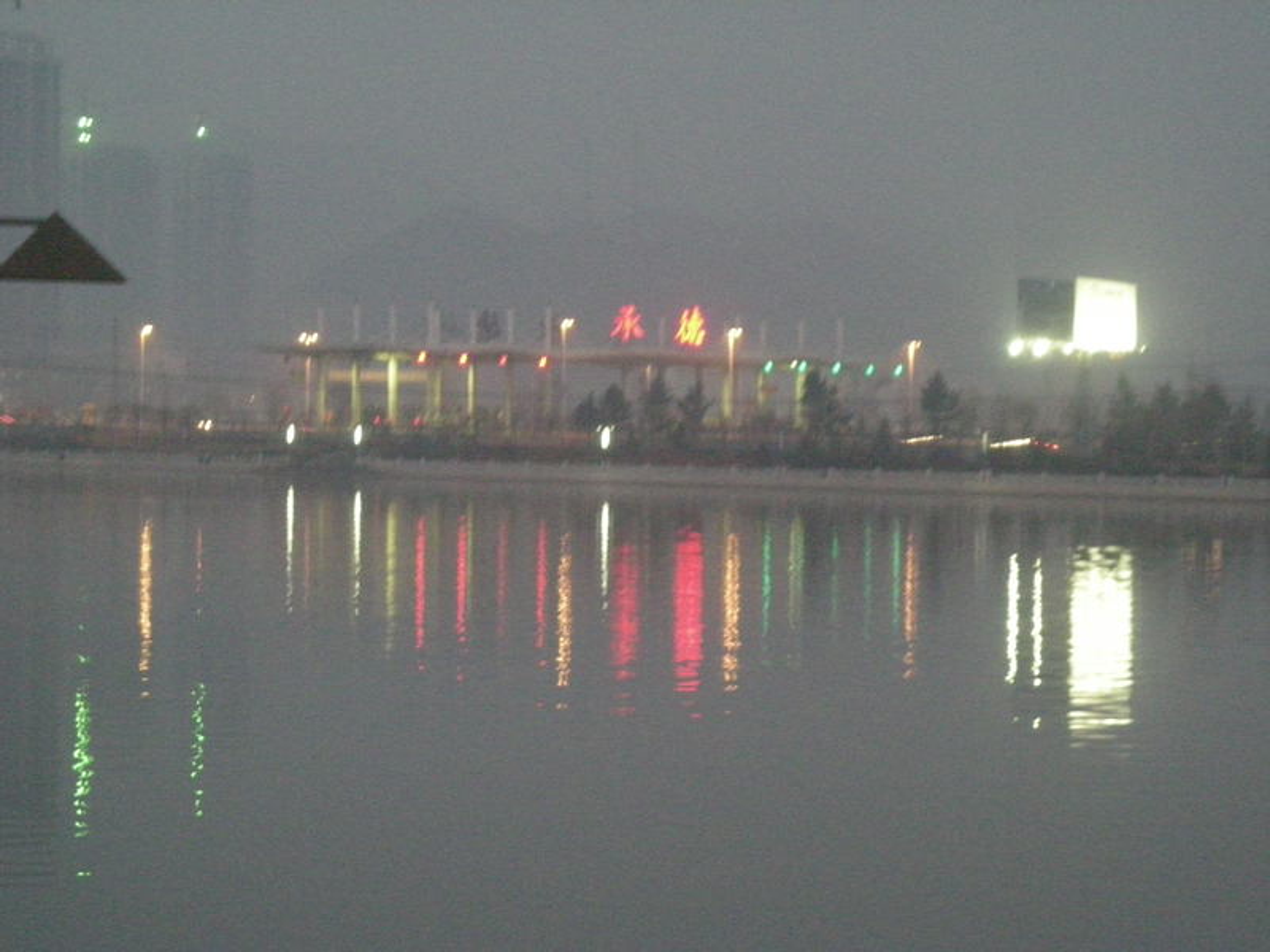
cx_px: 635
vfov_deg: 14.1
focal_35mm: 105
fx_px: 3852
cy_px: 476
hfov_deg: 18.7
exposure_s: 1/2.9
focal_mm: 17.1
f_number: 4.7
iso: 800
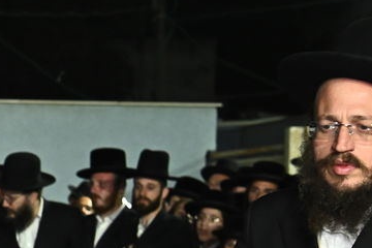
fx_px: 1808
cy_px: 270
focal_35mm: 175
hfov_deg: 10.8
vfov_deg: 7.8
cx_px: -344
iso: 2000
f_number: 5.6
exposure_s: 1/125
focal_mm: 45
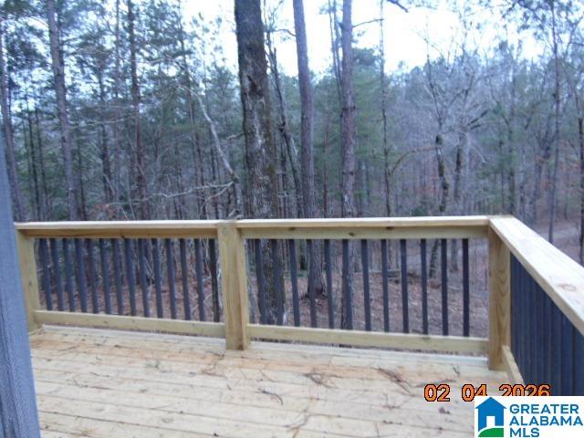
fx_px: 422
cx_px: 292
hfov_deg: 69.4
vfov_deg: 54.9
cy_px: 219
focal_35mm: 25
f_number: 3
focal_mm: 4.5
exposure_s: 1/30
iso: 80
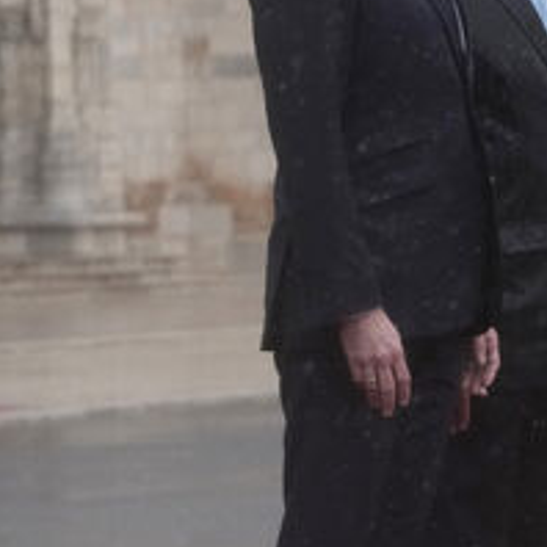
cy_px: 305
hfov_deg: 4.5
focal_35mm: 392
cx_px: -177
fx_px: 7008
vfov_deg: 4.5
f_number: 5.6
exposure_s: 1/1600
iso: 2000
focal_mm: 98
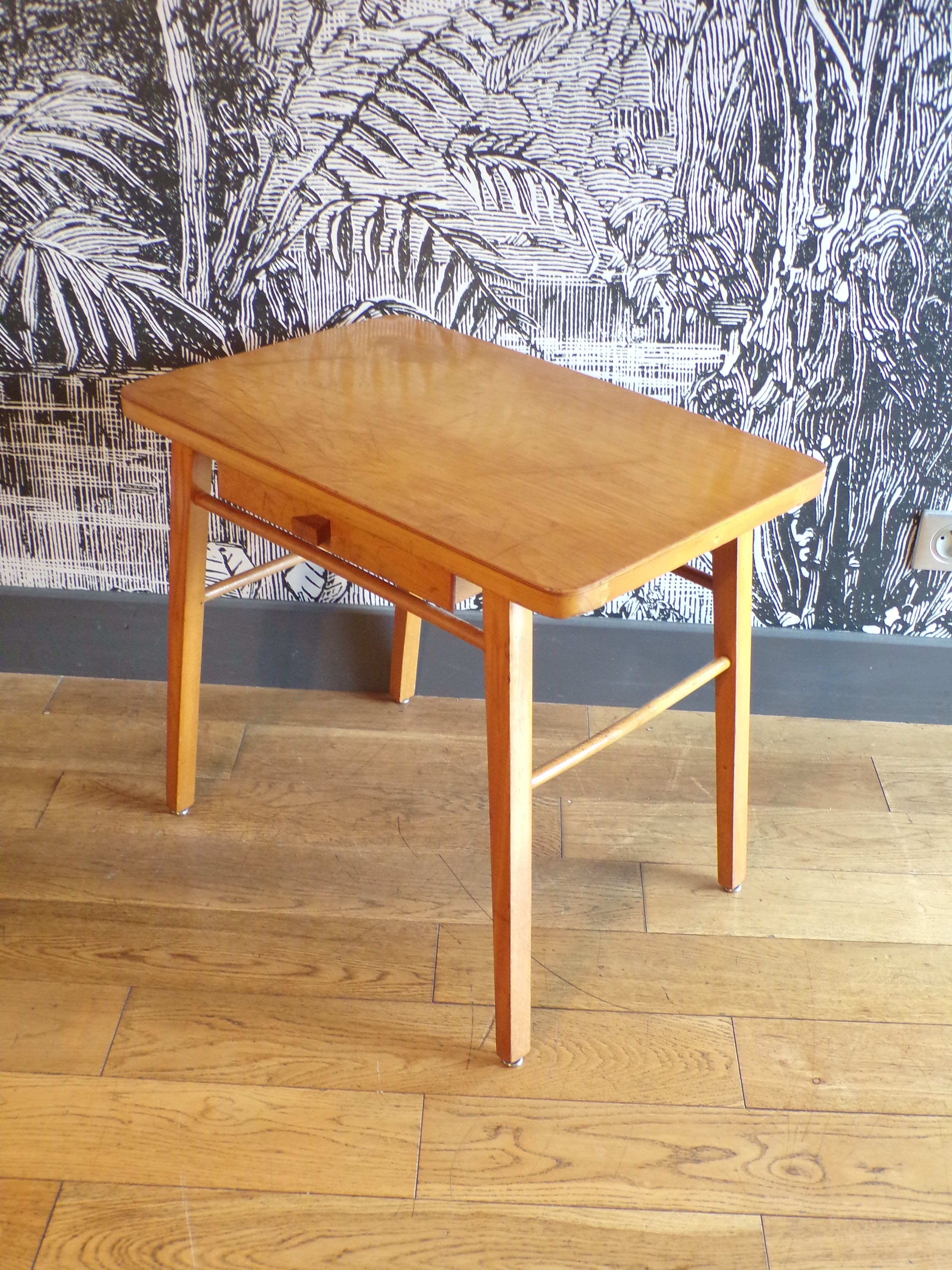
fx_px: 1357
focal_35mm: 37
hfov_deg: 38.7
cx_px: 476
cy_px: 635
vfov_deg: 50.1
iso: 299
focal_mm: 6.6
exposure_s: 1/17
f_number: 3.3
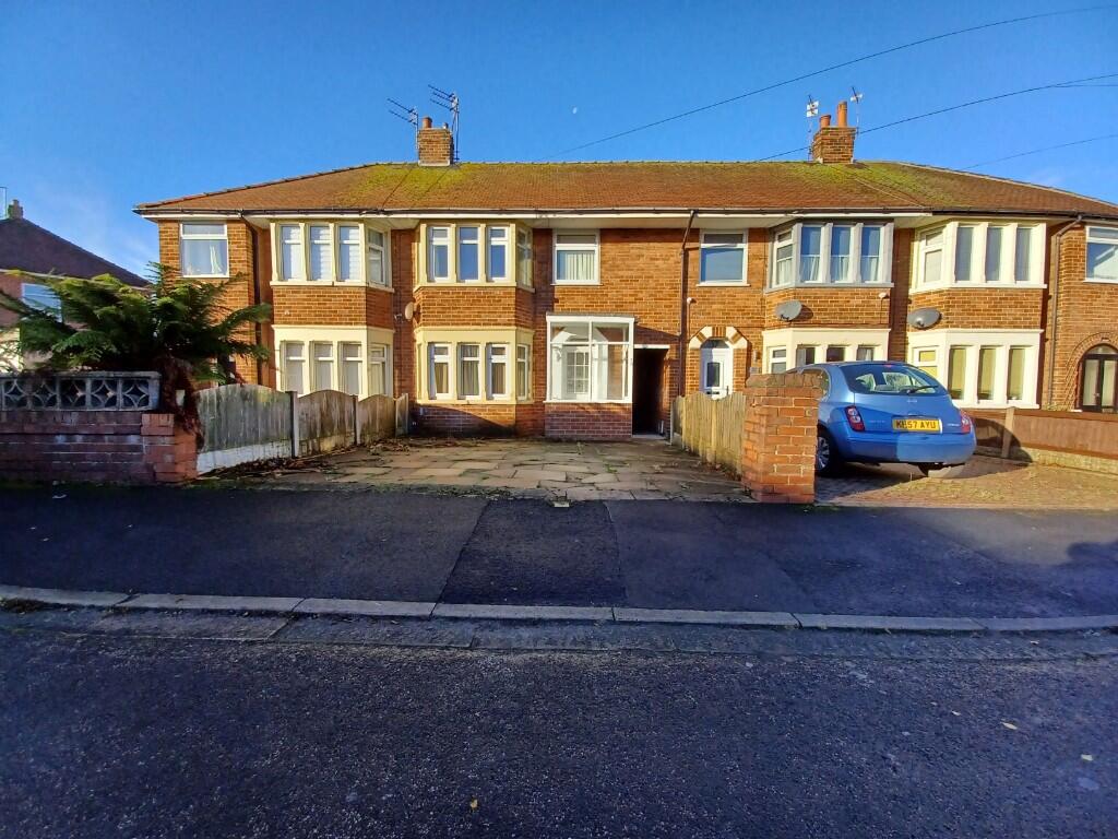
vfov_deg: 89.9
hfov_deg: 106.2
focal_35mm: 13
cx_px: 559
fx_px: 420
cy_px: 420
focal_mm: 1.42
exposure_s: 1/611
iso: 40
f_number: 2.2
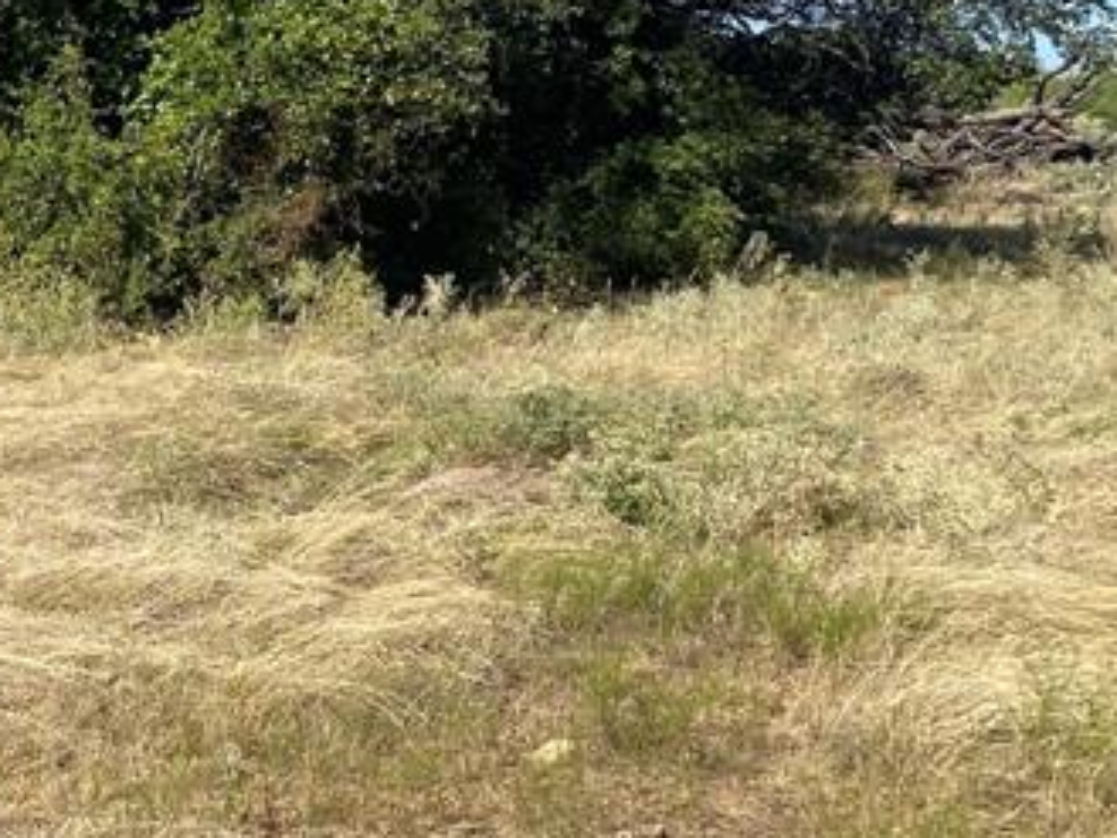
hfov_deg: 20.4
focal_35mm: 81
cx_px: -587
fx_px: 2615
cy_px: 98
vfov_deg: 18.0
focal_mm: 4.25
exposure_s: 1/2410
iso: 32
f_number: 1.8
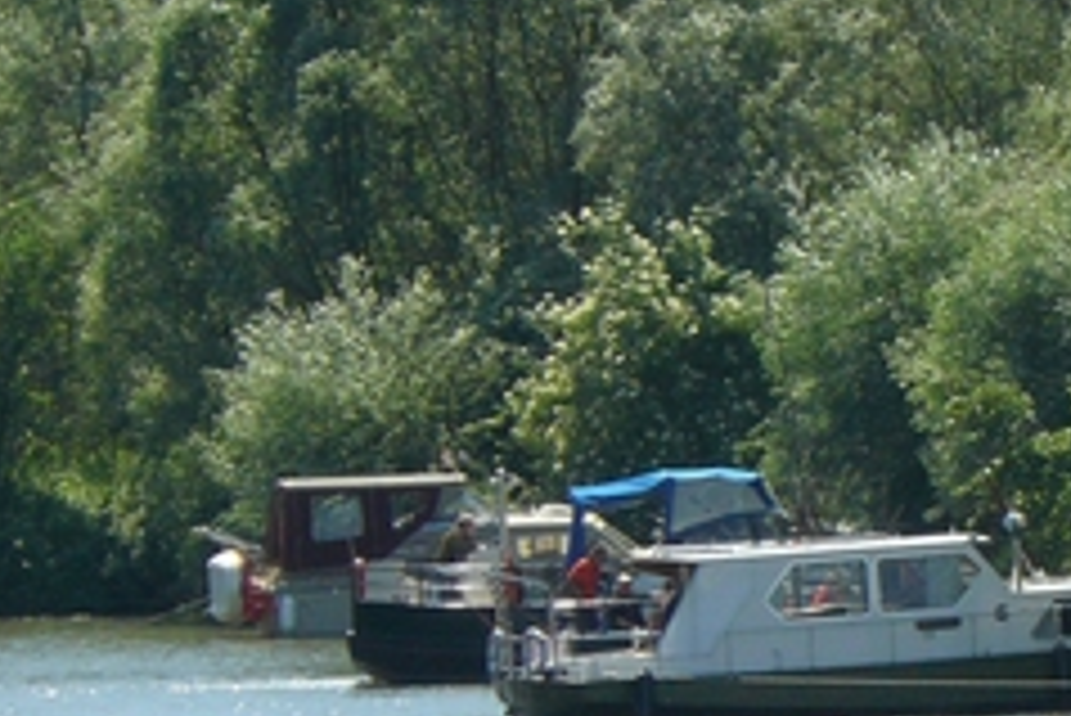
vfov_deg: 1.6
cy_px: 536
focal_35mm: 851
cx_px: 1125
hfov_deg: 2.4
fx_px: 25332
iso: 200
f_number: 7.1
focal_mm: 54.2
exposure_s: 1/500
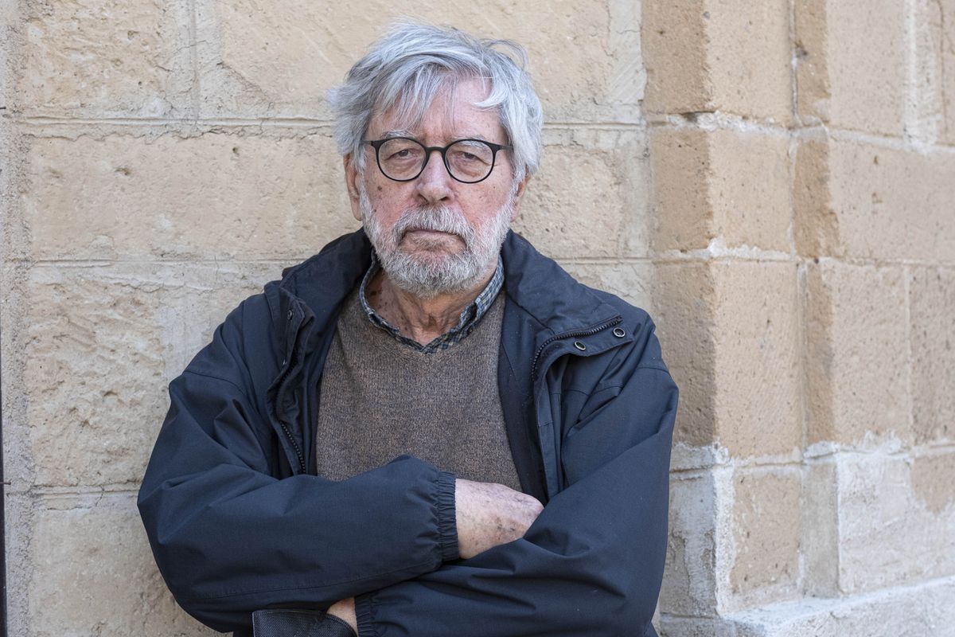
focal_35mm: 84
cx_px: 478
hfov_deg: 24.2
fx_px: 2228
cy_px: 318
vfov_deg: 16.3
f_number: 4.5
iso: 1250
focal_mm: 56
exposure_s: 1/400
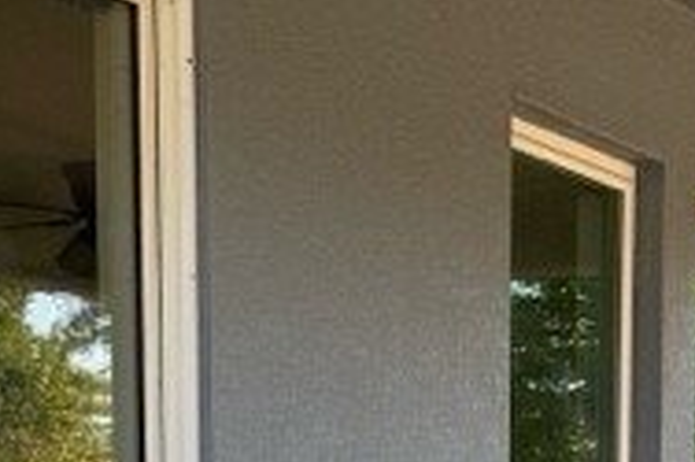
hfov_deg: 15.1
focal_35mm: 136
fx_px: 2623
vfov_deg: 9.5
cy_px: 883
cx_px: 392
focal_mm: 6.76
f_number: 1.78
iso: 100
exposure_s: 1/909
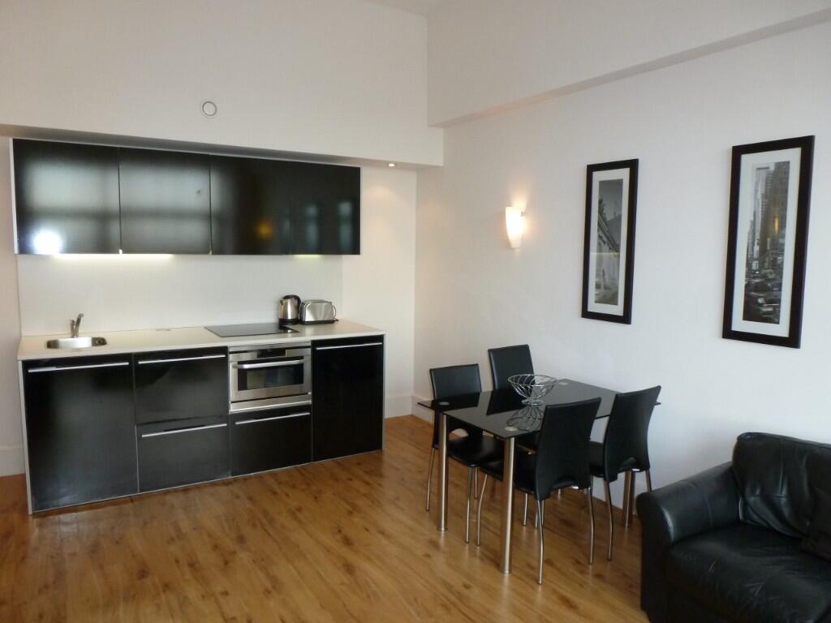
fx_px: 576
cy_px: 312
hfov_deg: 71.6
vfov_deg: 56.8
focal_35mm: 24
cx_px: 416
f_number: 3.3
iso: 250
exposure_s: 1/60
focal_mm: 4.3
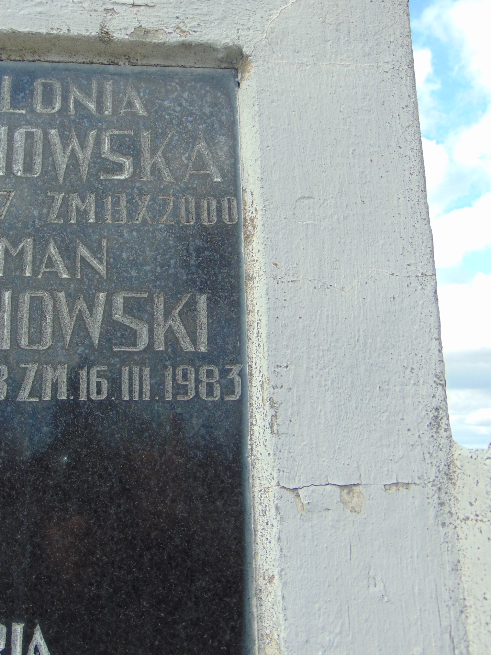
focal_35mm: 34
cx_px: 124
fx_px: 643
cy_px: 330
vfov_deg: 54.0
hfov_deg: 40.6
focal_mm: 4.5
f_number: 3
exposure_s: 1/400
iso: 80
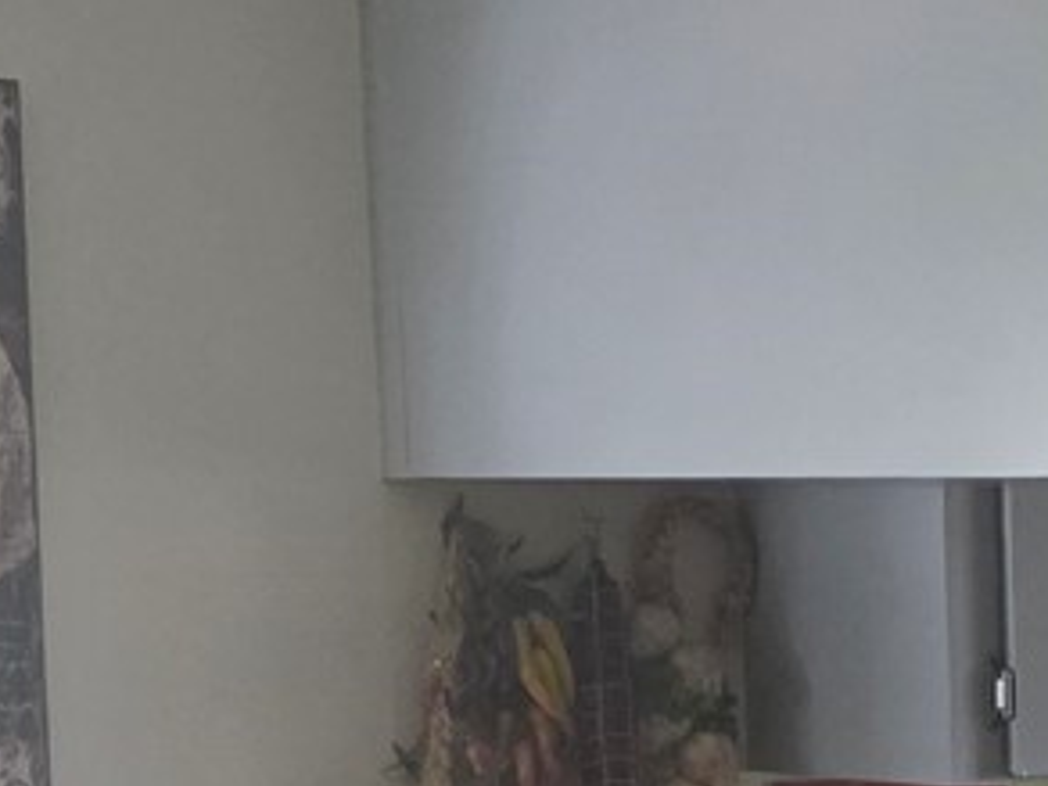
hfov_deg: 13.5
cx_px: 2071
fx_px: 3815
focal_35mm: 126
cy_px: 1052
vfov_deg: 11.4
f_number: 1.7
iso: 1250
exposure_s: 1/120
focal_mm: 6.3
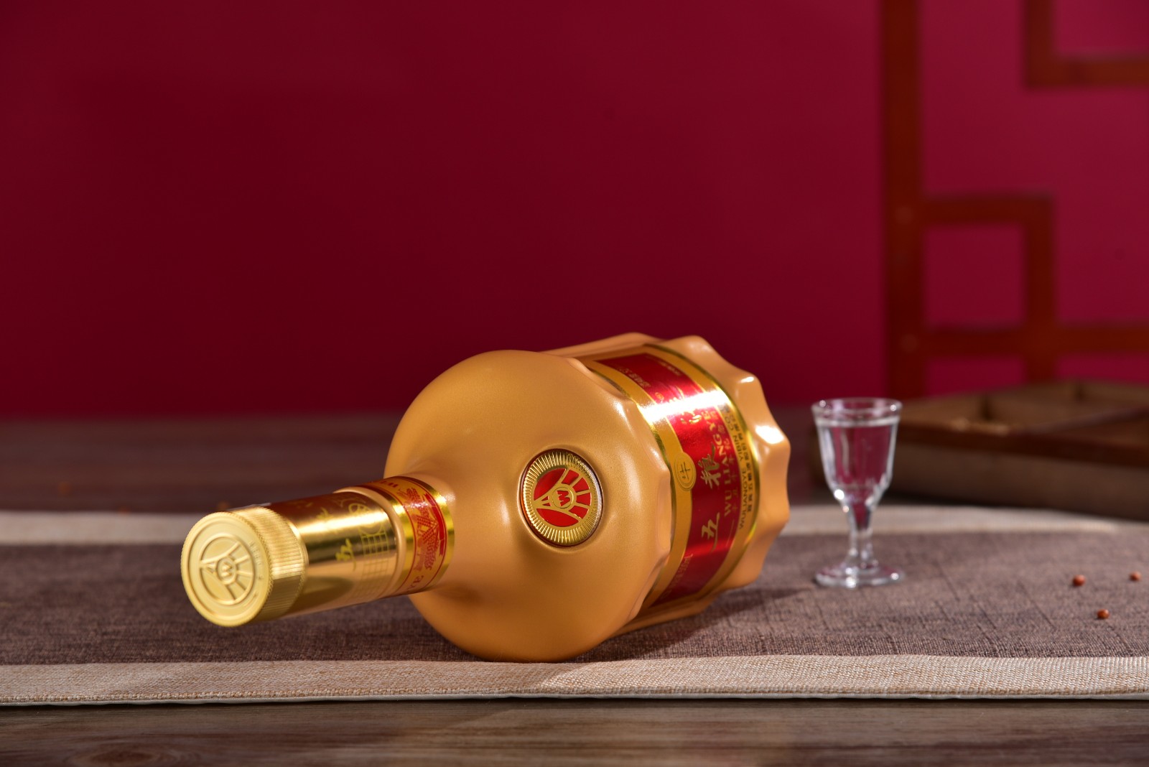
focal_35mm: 120
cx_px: 574
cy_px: 384
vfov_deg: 11.4
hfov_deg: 17.1
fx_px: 3831
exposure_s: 1/125
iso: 100
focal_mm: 120
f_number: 6.3
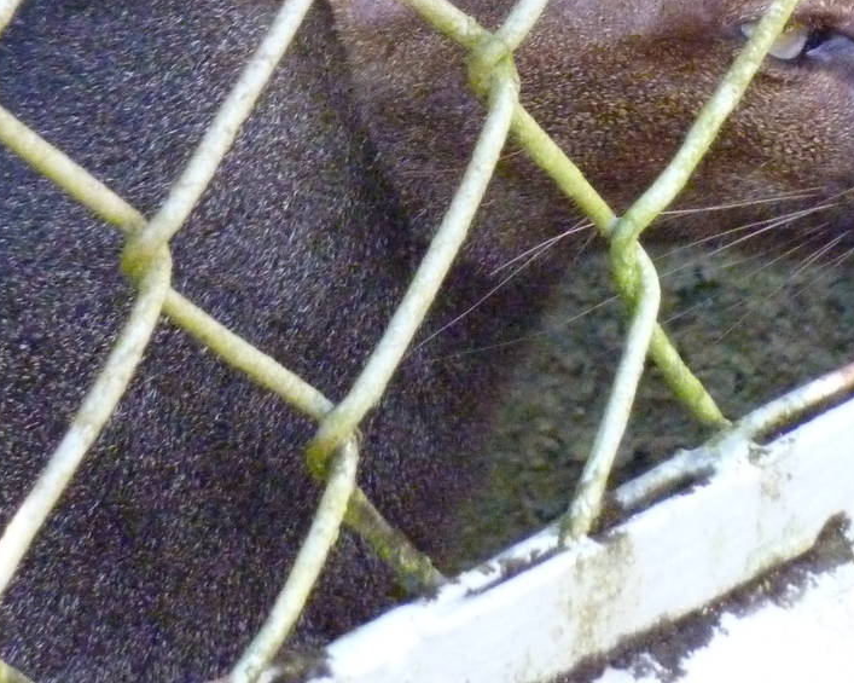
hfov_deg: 2.9
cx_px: 452
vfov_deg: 2.3
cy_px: 16
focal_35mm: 663
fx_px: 16750
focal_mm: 49.2
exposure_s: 1/100
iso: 800
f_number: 4.9
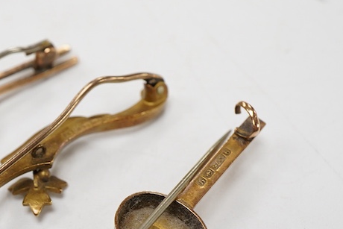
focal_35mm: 88
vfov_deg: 15.4
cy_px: 190
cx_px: 43
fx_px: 839
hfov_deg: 22.6
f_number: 11
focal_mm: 30
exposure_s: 1/125
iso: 1250
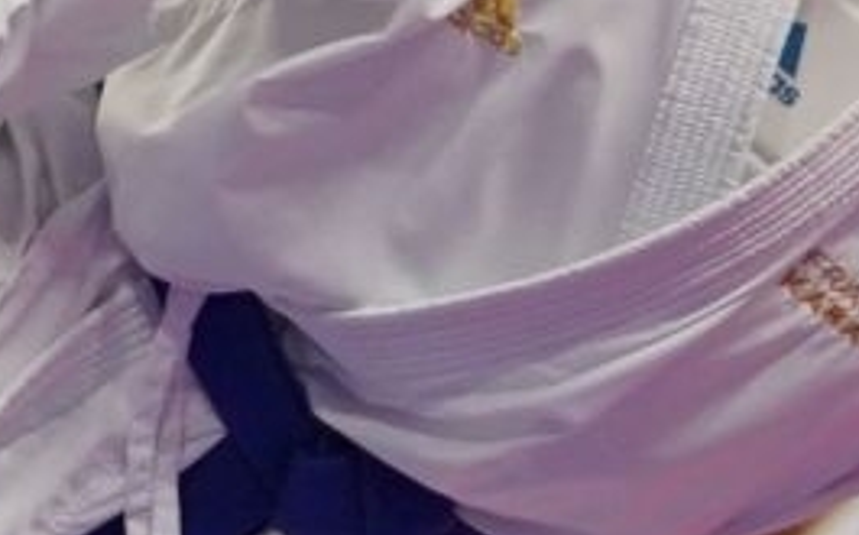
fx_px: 31758
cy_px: 438
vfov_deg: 1.0
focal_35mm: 1358
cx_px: 224
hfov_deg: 1.5
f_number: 2.8
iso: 1000
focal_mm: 131
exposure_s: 1/1000
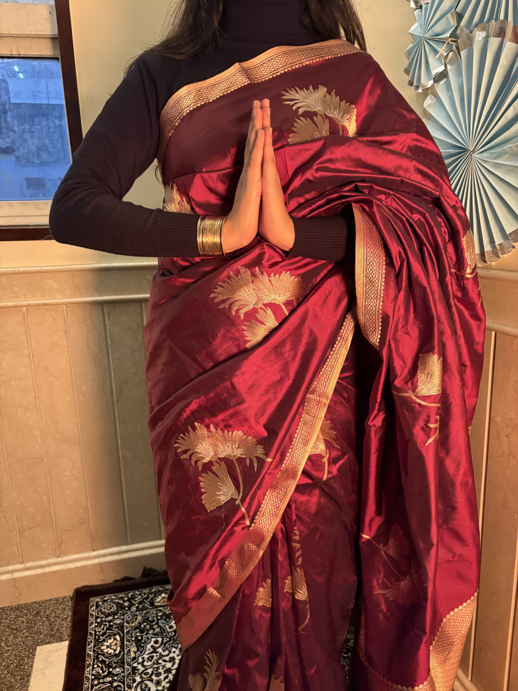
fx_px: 519
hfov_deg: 53.1
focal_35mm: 26
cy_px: 346
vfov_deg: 67.3
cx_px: 259
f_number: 1.6
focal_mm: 5.96
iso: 400
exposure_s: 1/50
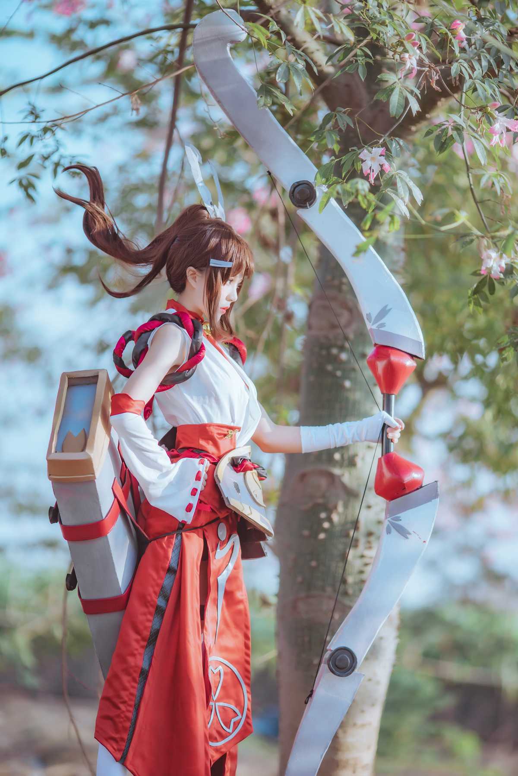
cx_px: 259
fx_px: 2912
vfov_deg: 15.2
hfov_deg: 10.2
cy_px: 388
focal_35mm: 135
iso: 160
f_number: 2
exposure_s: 1/1250
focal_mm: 135
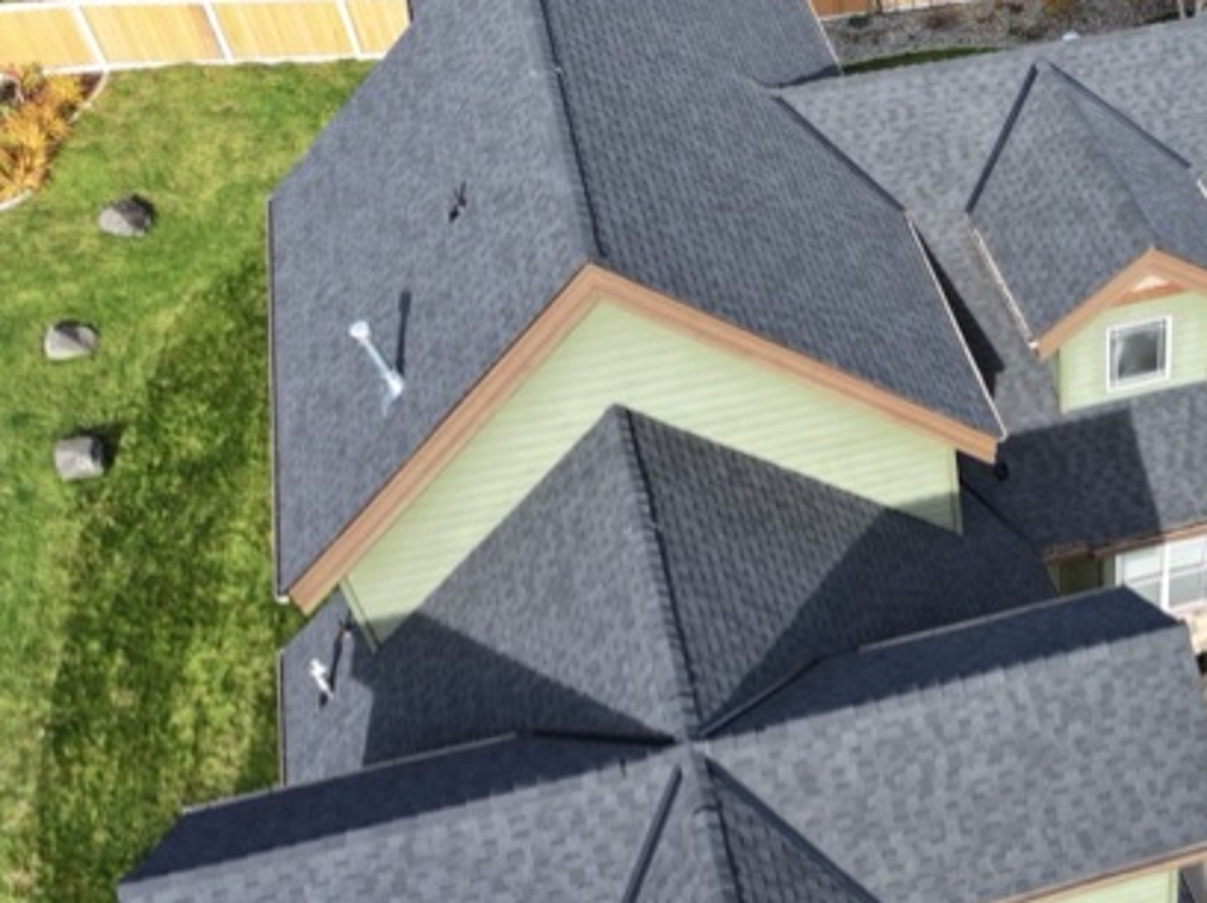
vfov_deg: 30.2
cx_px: 1092
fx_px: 1637
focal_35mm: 47
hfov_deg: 37.7
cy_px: 707
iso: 100
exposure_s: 1/640
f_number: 2.8
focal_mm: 12.29
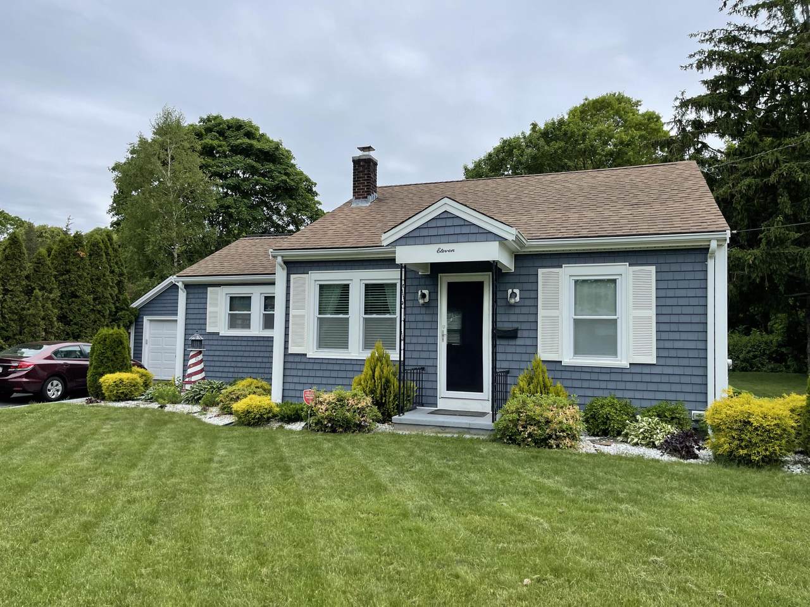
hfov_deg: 67.3
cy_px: 304
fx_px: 608
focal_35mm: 26
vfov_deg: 53.1
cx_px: 405
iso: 32
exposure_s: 1/3663
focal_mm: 5.1
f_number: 1.6
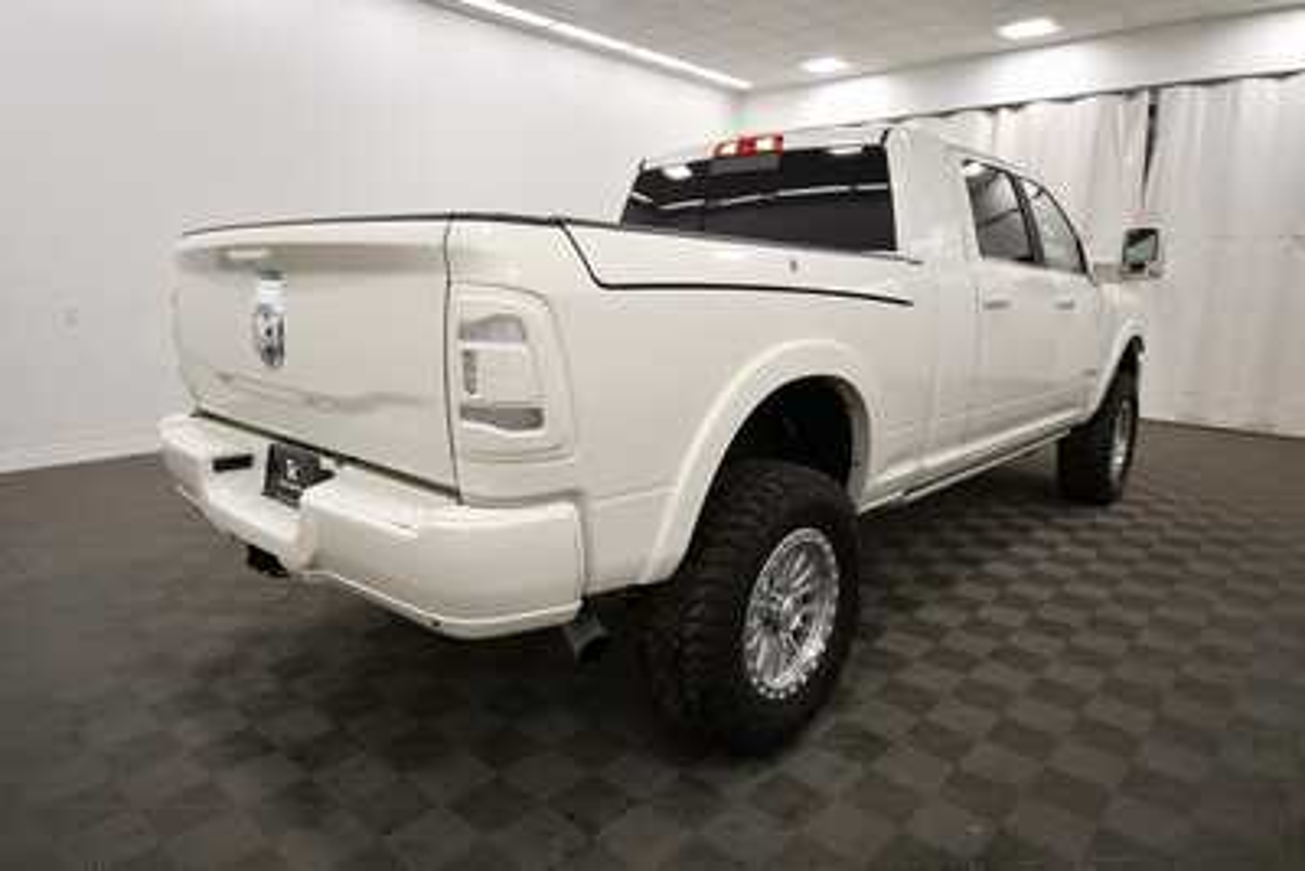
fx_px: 761
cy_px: 436
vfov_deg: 59.5
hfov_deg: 81.2
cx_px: 652
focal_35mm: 21
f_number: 5
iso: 800
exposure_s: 1/250
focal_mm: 14
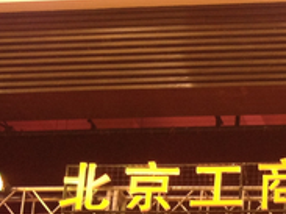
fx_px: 1263
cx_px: 495
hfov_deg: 12.0
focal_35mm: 153
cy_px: 430
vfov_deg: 9.1
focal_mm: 4.28
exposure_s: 1/20
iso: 80
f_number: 2.4
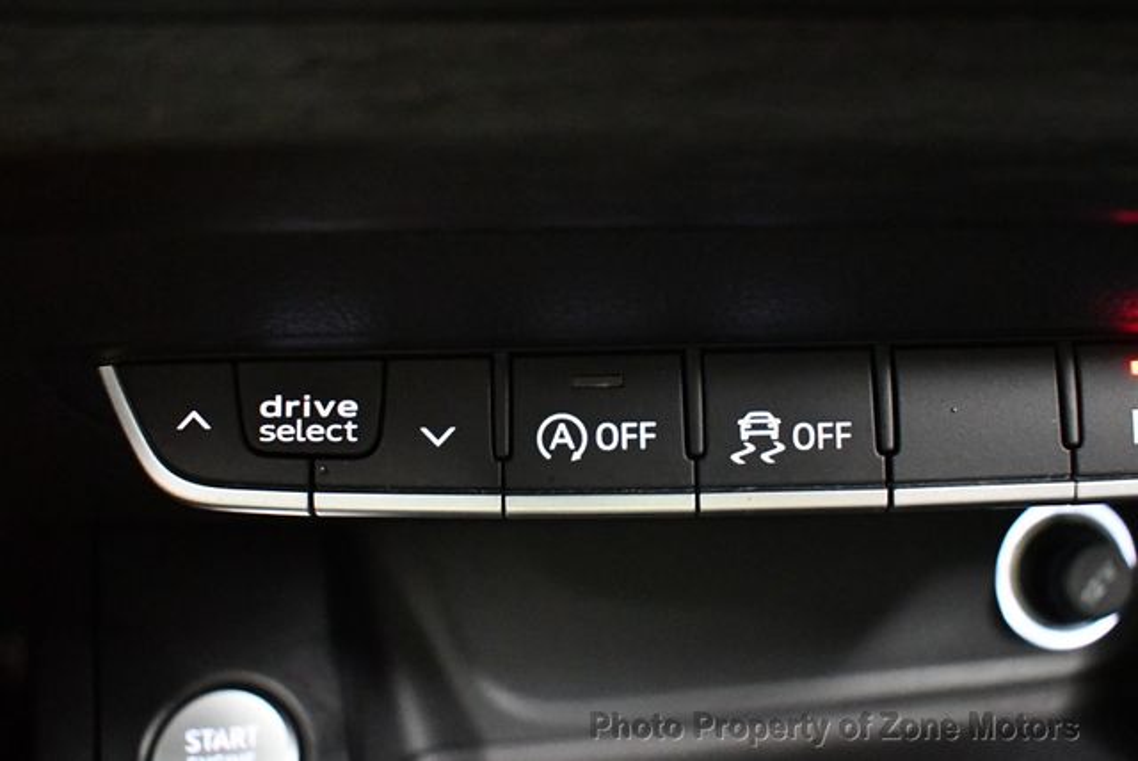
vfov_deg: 36.9
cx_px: 569
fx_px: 1139
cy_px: 380
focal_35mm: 36
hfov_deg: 53.1
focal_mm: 18
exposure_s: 1/60
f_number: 3.5
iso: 9000
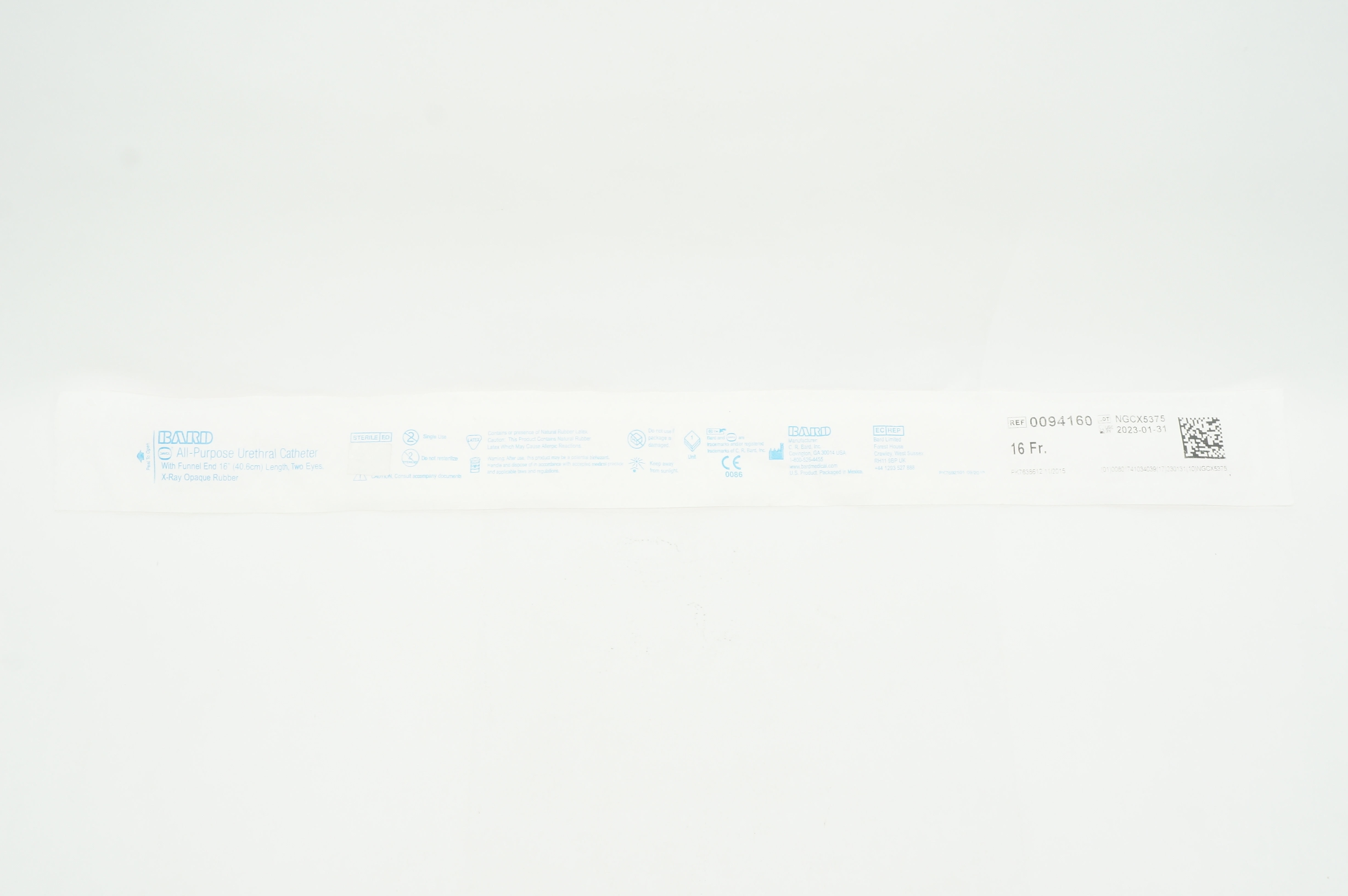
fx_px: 1347
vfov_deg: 36.8
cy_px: 448
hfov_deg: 53.2
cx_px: 674
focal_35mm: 36
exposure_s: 1/15
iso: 400
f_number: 11
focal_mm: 24
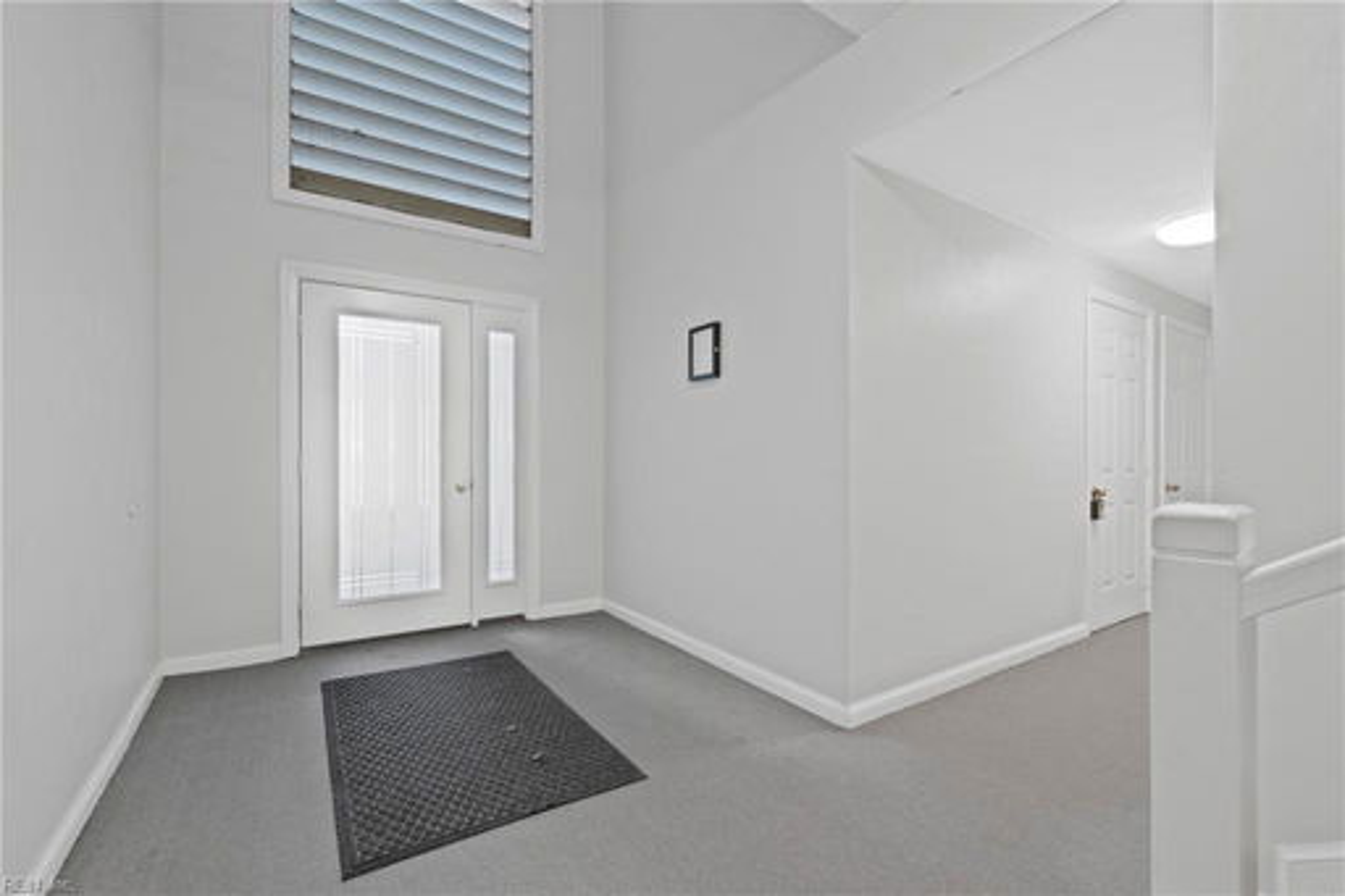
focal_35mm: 15
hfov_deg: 100.4
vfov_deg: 77.3
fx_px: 560
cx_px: 672
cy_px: 448
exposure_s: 1
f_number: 8
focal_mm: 10
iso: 250
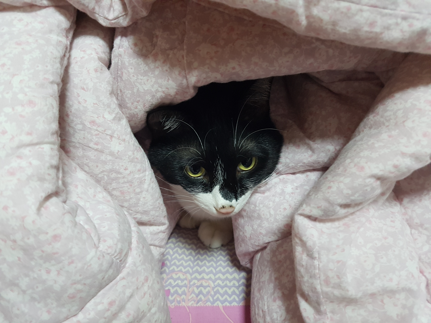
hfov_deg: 67.3
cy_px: 162
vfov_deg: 53.1
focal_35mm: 26
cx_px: 216
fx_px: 324
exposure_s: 1/60
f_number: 1.7
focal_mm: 4.2
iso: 400
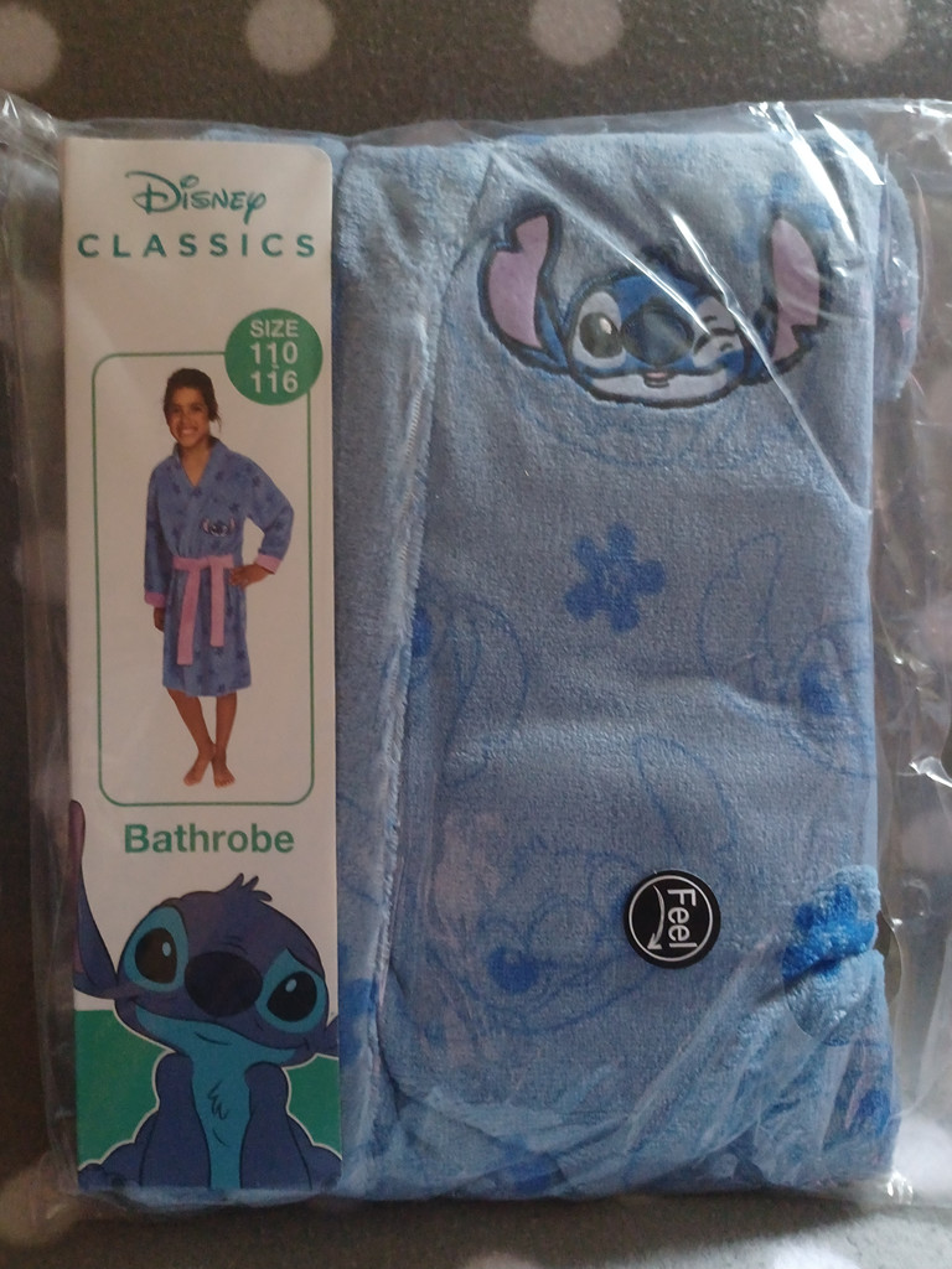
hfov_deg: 54.9
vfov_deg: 69.4
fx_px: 917
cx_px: 476
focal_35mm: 25
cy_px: 634
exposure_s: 1/16.7
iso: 1600
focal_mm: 4.6
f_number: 1.8
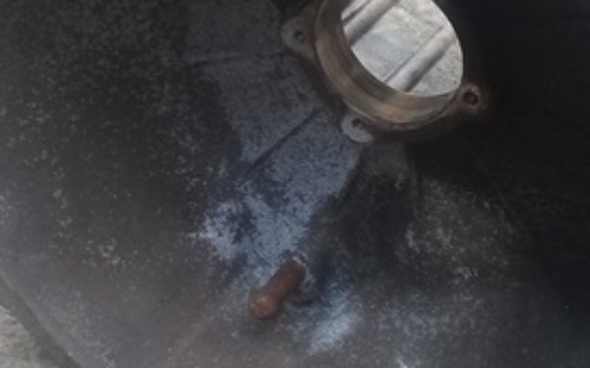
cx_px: 325
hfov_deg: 28.6
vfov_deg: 18.0
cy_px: 118
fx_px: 1157
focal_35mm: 72
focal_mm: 3.3
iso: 100
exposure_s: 1/100
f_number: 2.2
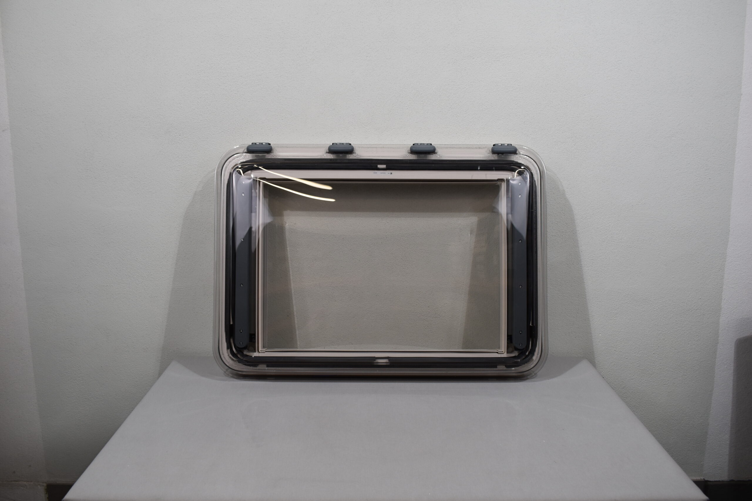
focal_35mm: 33
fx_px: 689
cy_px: 250
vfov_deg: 40.0
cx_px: 376
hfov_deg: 57.2
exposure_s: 1/125
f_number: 5.6
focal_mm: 22
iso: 360
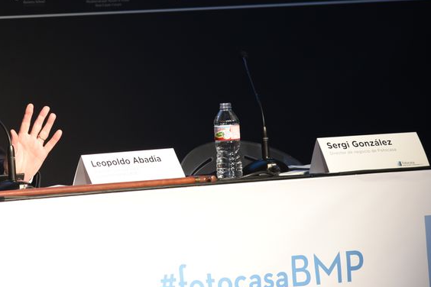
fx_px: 2610
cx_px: 47
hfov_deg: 9.4
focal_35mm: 218
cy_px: 50
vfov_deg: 6.3
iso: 1600
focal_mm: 120
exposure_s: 1/160
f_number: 5
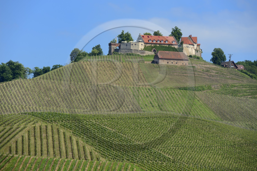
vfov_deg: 6.9
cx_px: 128
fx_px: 1427
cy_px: 86
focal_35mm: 200
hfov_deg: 10.3
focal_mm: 200
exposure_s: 1/400
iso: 200
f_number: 9
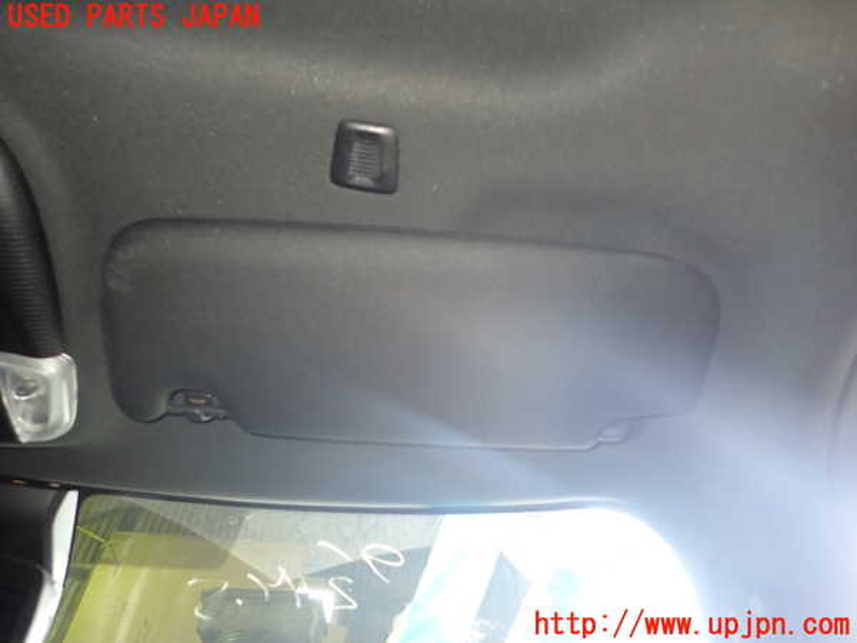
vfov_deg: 54.9
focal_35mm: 25
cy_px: 322
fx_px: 619
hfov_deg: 69.4
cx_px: 428
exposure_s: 1/30
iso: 200
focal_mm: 4.5
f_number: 2
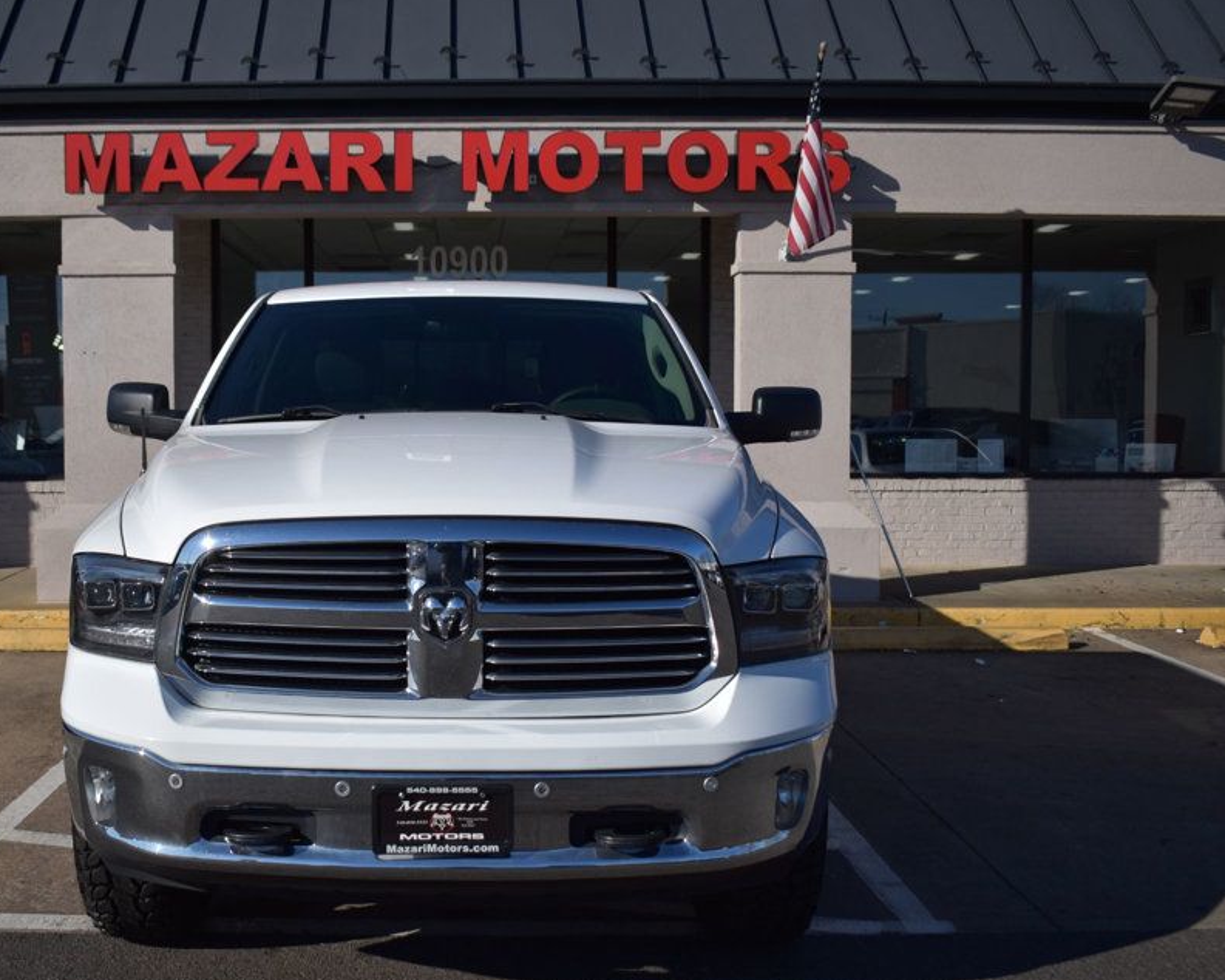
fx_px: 1450
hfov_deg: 45.4
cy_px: 516
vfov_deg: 37.3
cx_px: 459
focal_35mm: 40
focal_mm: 22
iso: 200
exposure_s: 1/4000
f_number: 3.8
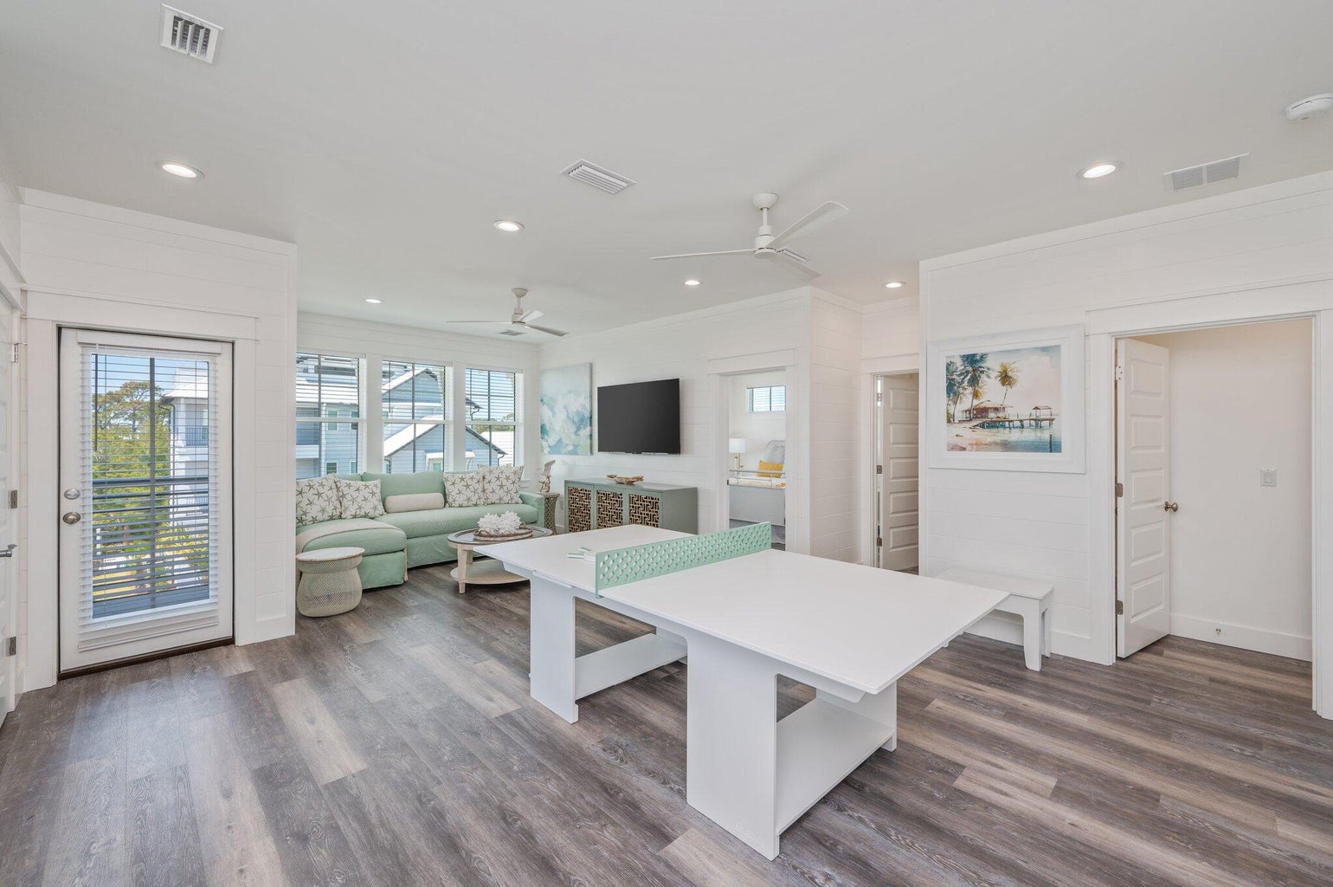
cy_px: 444
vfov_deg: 81.1
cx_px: 666
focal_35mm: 14
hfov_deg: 104.3
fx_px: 518
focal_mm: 14
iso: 200
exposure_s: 1/30
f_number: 9
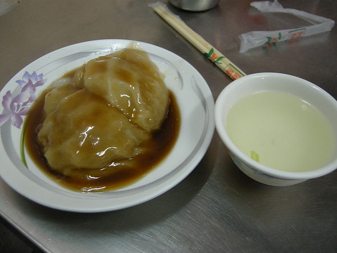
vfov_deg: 40.7
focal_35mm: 35
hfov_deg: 52.6
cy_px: 126
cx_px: 168
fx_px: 341
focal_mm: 7.5
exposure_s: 1/8.3
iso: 66
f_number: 2.7
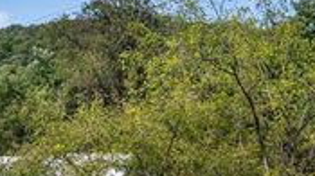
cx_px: 16
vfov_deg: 8.5
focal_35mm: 138
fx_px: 1151
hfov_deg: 15.4
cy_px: 270
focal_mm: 46
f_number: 4
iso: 560
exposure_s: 1/8000
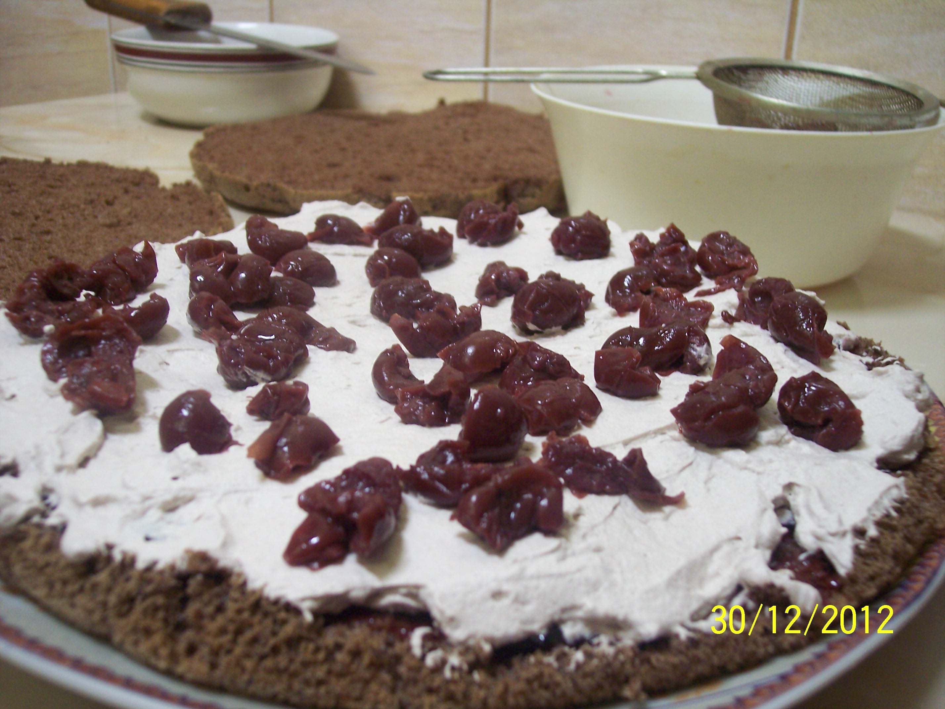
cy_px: 354
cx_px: 472
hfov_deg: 47.9
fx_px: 1065
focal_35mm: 39
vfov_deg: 36.8
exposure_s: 1/8
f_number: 3.4
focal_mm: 8
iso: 200
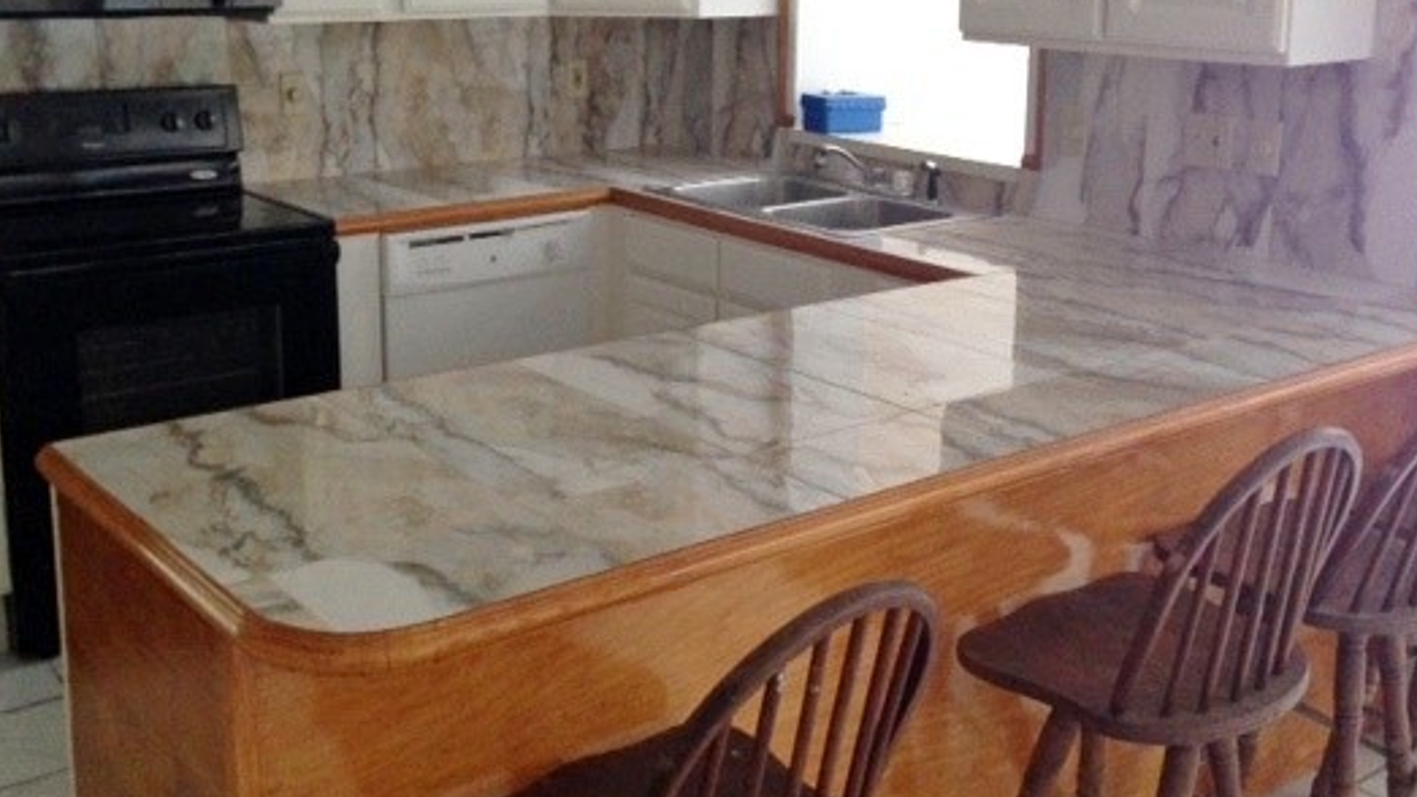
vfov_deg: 26.9
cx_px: 710
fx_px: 1653
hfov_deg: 46.4
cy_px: 244
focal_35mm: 44
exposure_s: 1/15
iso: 400
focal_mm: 4.12
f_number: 2.4
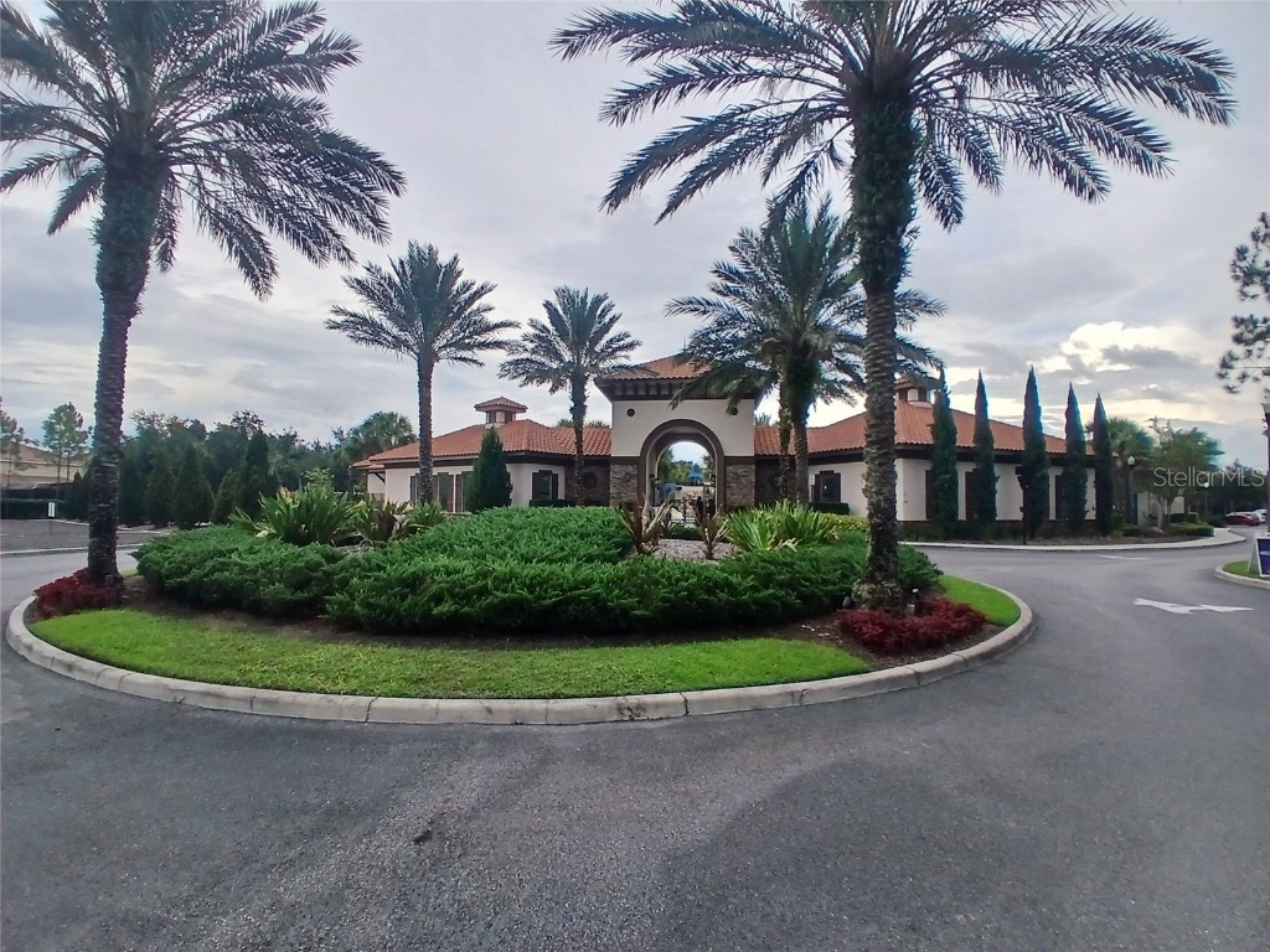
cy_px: 476
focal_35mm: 17
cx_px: 635
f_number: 2.2
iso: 50
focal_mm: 1.4
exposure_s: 1/545
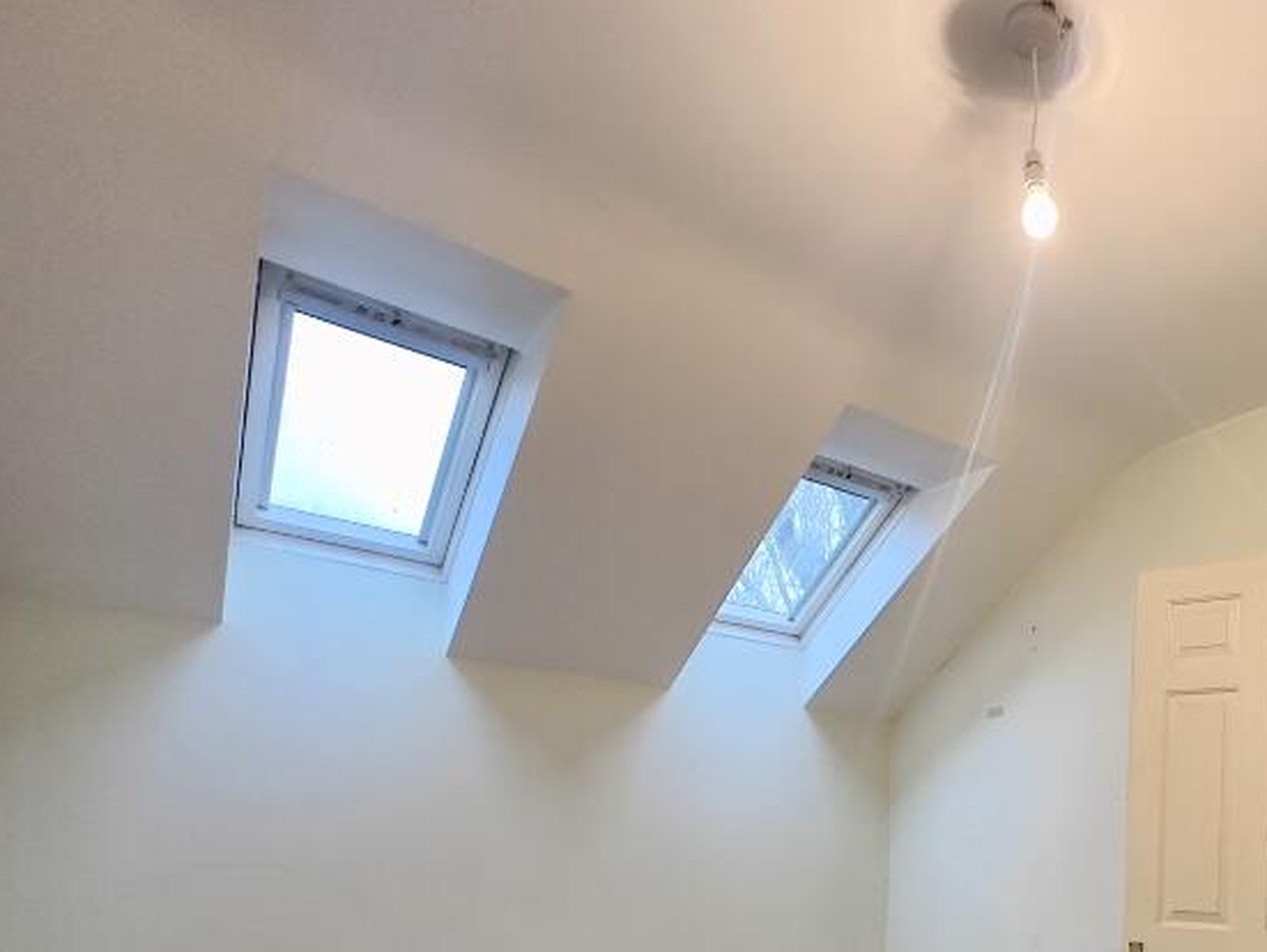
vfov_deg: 47.6
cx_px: 1092
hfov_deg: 59.3
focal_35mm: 26
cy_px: 860
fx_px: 952
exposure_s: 1/100
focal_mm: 2.22
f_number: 2.2
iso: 250
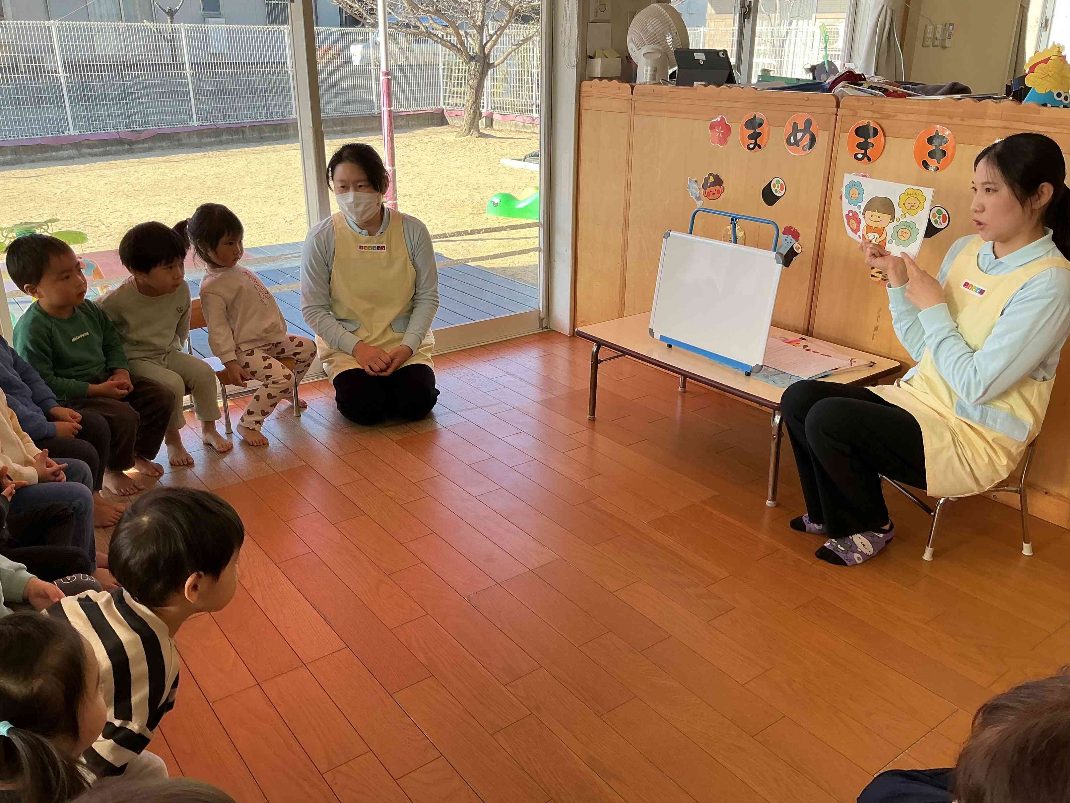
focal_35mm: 29
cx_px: 535
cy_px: 402
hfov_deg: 61.7
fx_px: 896
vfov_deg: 48.2
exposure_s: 1/170
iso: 25
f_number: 1.8
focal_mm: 3
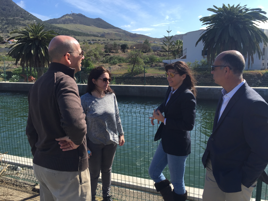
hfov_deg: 61.7
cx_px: 134
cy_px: 100
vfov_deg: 48.2
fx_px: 225
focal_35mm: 29
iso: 32
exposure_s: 1/1276
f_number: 2.2
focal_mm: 4.15
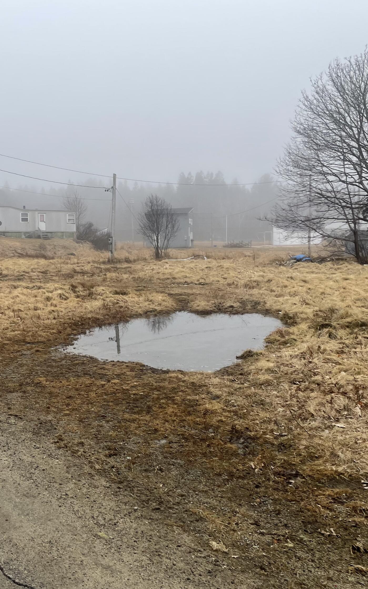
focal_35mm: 37
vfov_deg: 52.7
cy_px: 296
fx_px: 594
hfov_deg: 34.1
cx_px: 117
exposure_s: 1/388
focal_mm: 4.2
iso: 32
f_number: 1.6
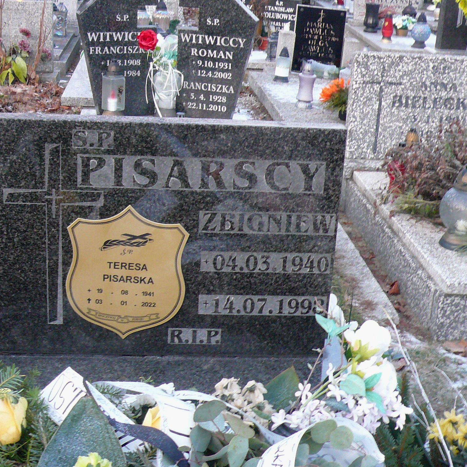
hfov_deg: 30.0
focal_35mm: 57
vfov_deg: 30.0
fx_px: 870
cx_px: 221
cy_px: 233
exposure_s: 1/15
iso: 160
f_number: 2.9
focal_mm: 5.2
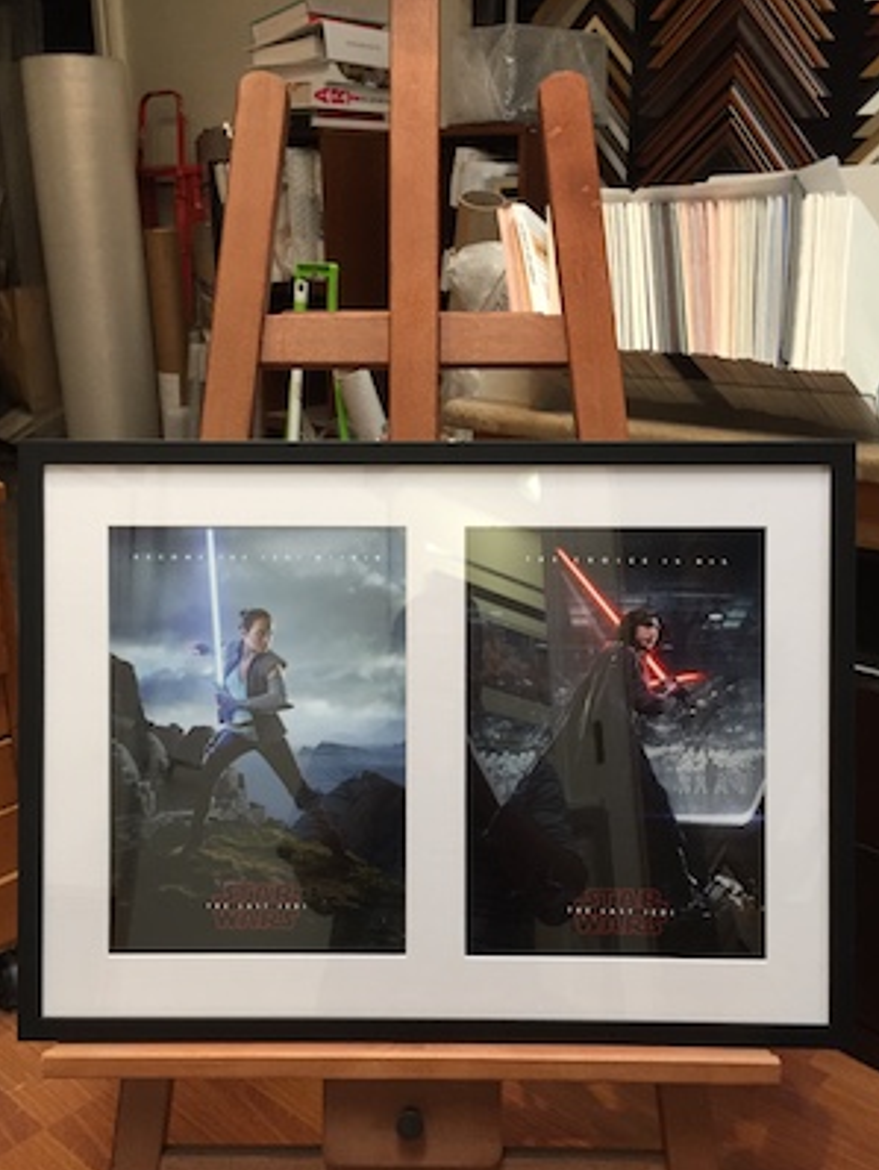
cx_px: 423
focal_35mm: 33
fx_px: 1116
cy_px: 660
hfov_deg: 43.0
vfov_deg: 55.2
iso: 160
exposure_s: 1/33
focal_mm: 4.15
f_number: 2.2
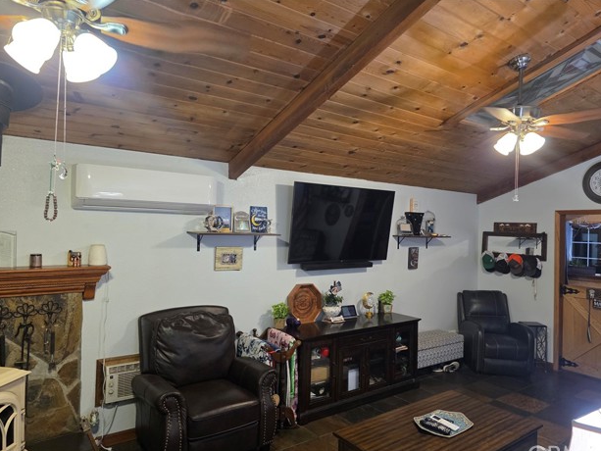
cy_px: 233
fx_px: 417
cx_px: 308
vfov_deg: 56.8
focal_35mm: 24
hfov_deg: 71.6
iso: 640
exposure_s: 1/120
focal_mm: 6.3
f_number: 1.7
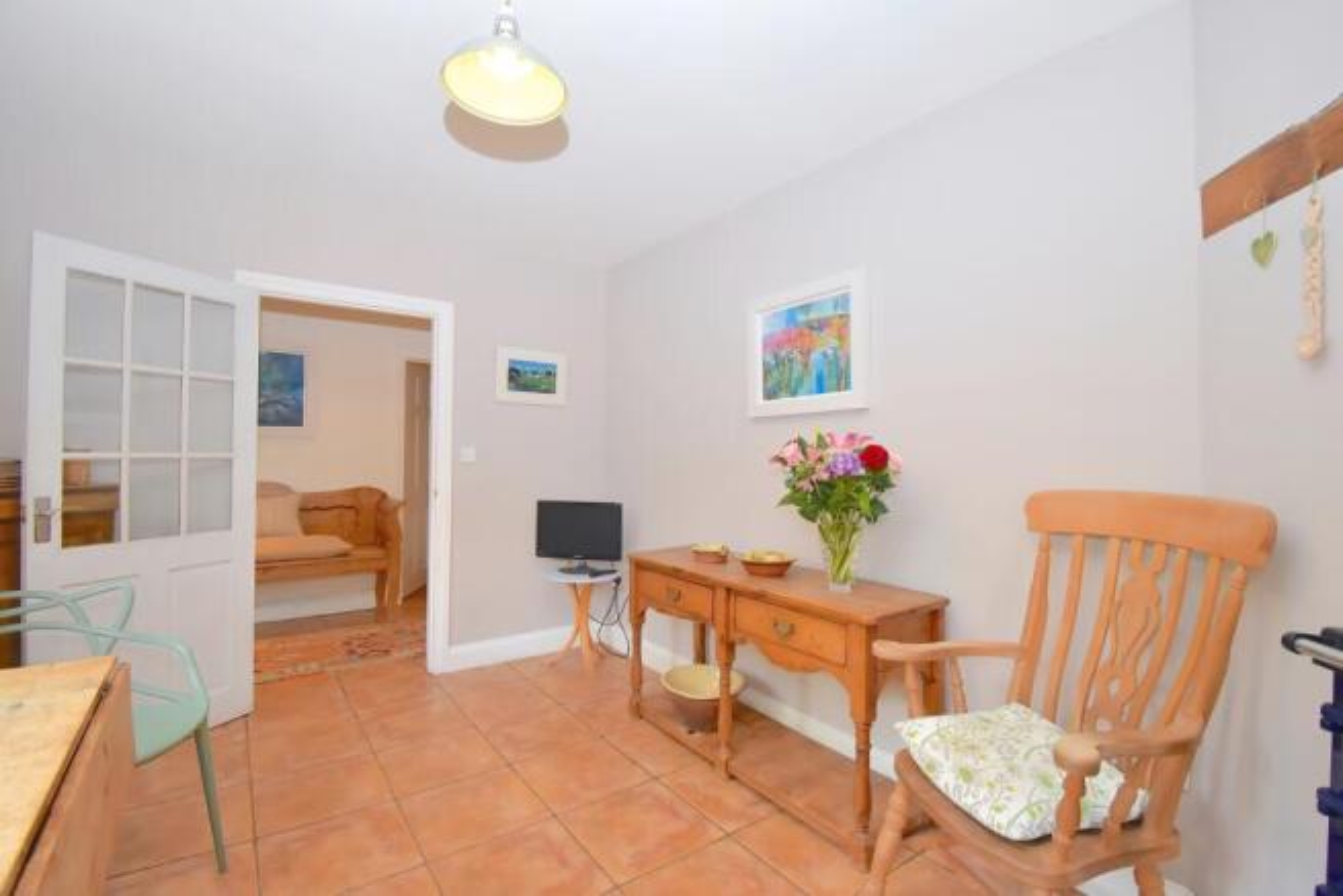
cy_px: 448
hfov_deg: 100.4
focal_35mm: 15
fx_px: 560
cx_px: 672
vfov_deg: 77.4
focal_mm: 10
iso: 900
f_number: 4.5
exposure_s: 1/125
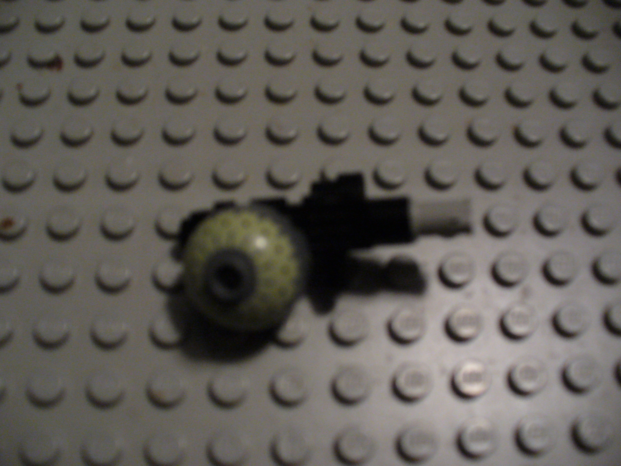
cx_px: 310
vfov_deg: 38.7
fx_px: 664
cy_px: 233
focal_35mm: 37
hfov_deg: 50.1
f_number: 2.8
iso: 200
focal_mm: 6.1
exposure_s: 1/8
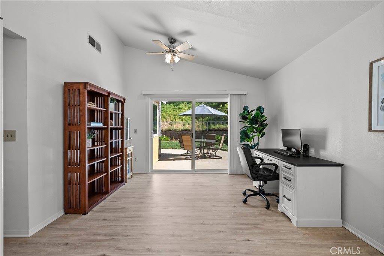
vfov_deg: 77.3
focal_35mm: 15
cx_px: 192
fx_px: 160
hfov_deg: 100.4
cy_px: 128
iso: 250
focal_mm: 15
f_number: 9
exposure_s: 1/8
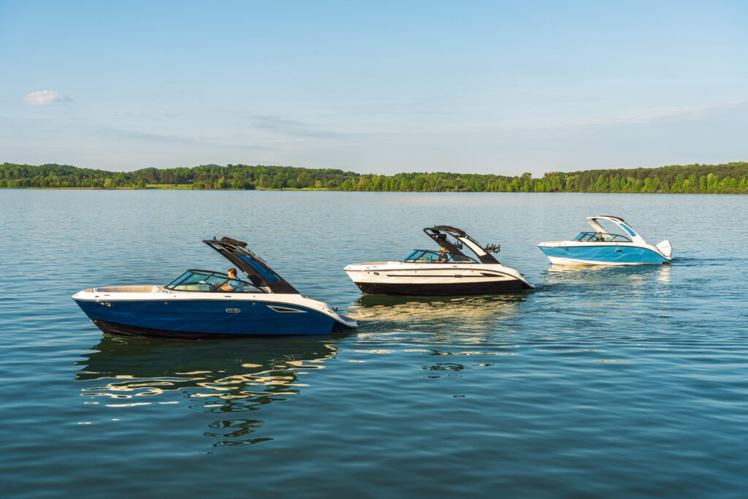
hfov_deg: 47.4
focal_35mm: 41
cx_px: 374
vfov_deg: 32.6
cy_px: 250
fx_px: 852
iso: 100
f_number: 8
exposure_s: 1/200
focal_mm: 41
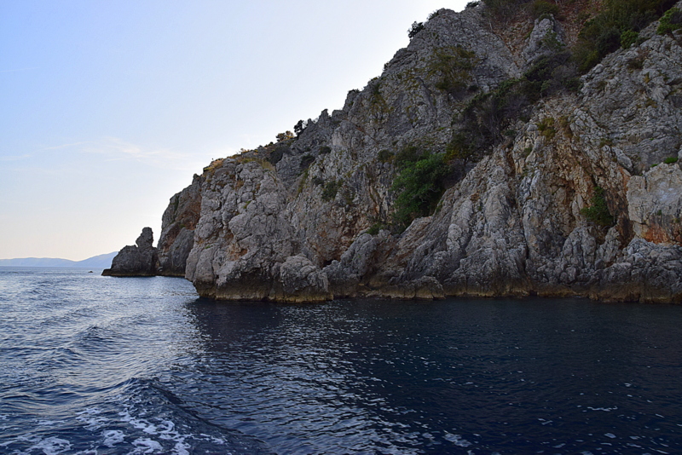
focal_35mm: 27
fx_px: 512
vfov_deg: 48.0
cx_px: 341
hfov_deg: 67.4
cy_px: 228
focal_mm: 18
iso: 400
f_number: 9
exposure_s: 1/160
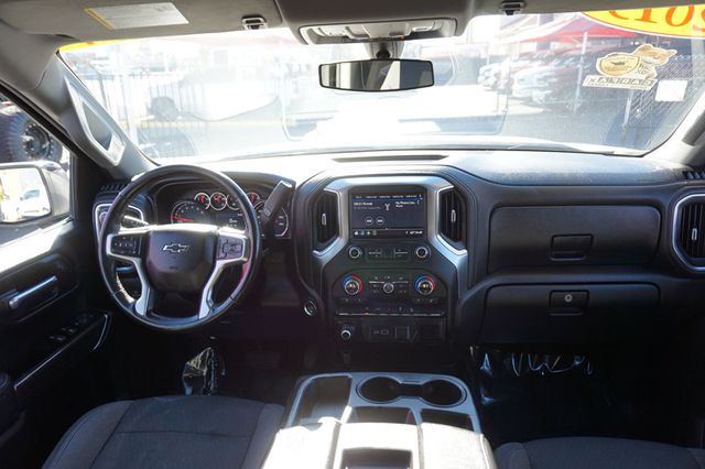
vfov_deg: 53.1
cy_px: 234
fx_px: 470
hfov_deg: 73.8
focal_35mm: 24
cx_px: 352
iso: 125
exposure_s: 1/60
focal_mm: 16
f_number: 4
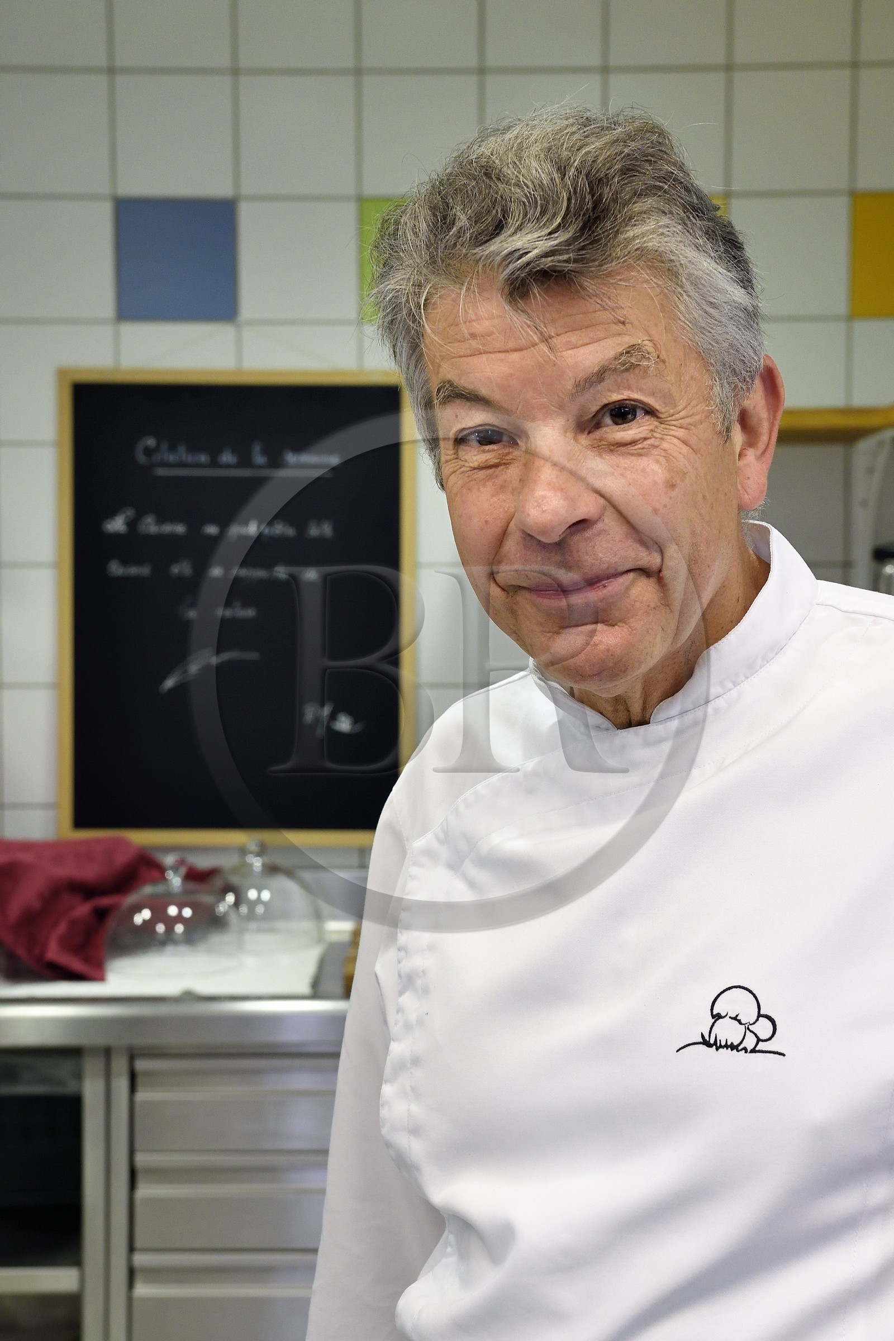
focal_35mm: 56
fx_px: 2086
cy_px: 670
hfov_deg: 24.2
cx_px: 447
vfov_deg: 35.6
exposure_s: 1/60
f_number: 8
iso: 1600
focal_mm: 56
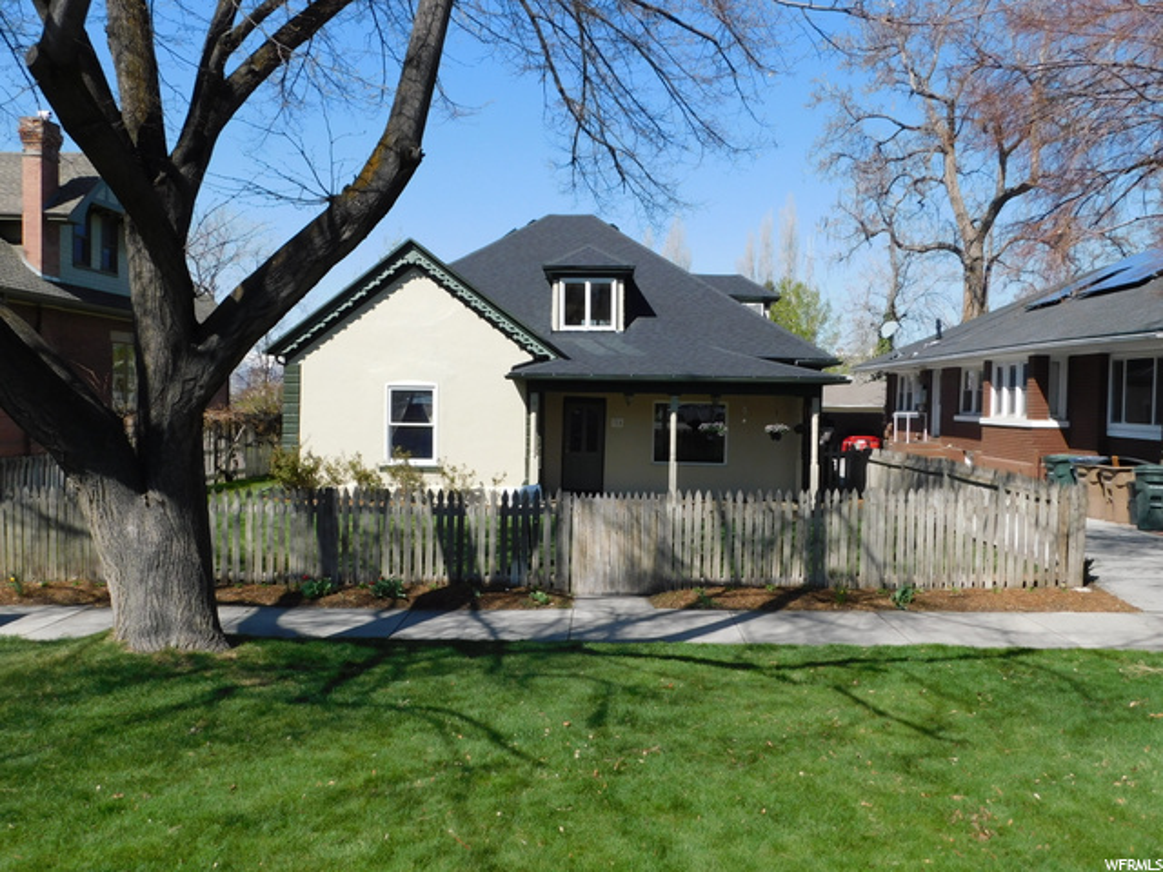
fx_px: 1008
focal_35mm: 30
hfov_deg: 60.0
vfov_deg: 46.8
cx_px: 582
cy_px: 436
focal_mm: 5.3
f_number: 3.2
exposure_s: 1/1250
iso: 125
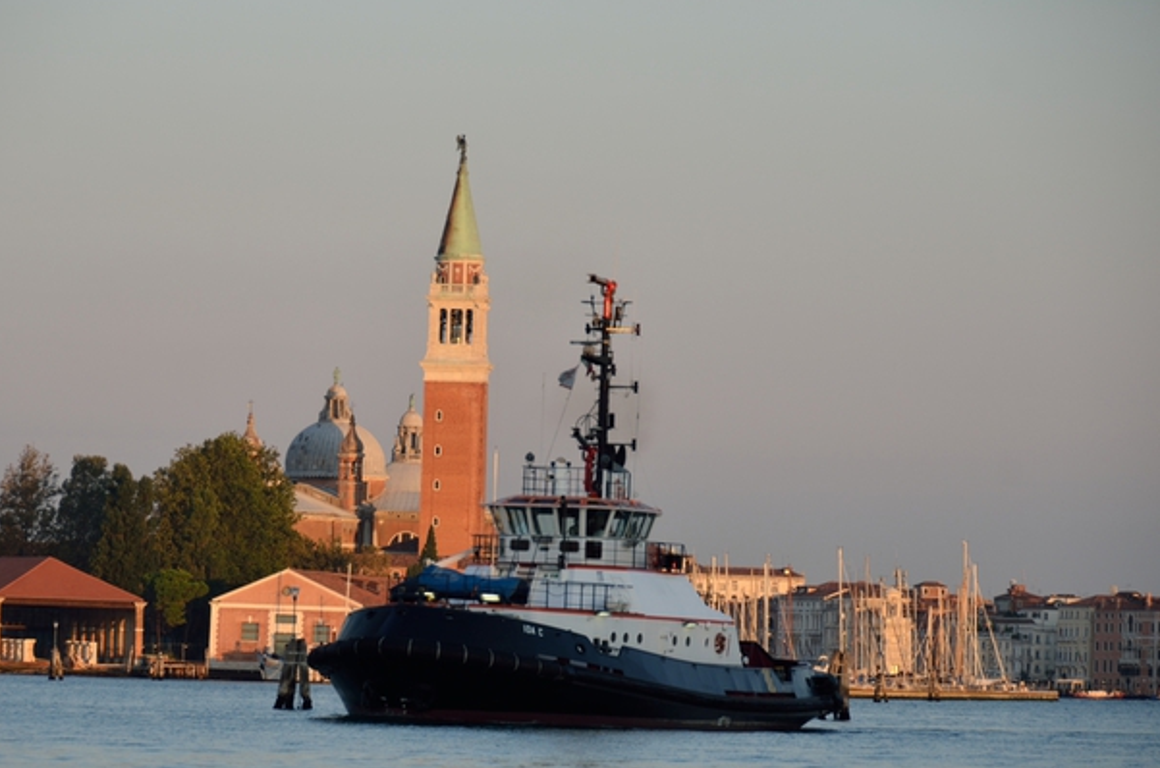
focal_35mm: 227
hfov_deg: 9.1
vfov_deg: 6.0
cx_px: 523
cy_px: 387
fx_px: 7299
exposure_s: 1/160
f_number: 5.6
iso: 100
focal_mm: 130
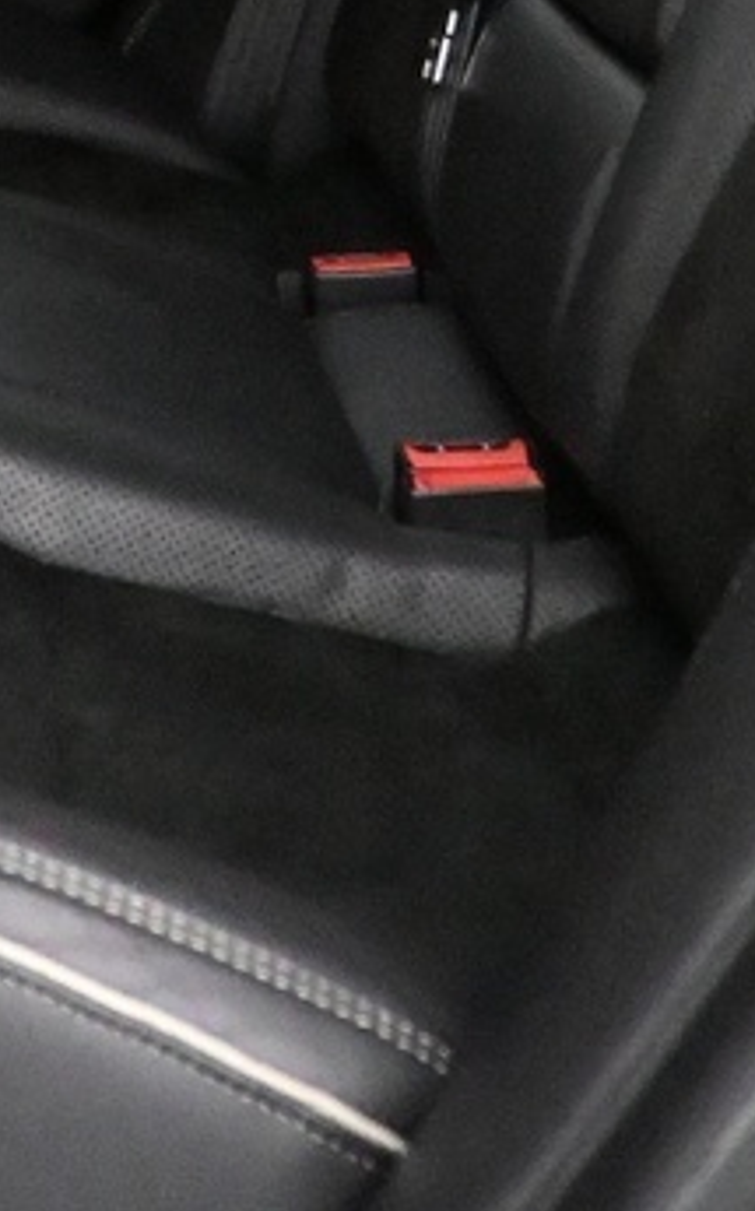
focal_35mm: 115
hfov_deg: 11.0
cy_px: -653
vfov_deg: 16.4
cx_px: -341
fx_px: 3794
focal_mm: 16
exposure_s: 1/60
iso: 11400
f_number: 3.5
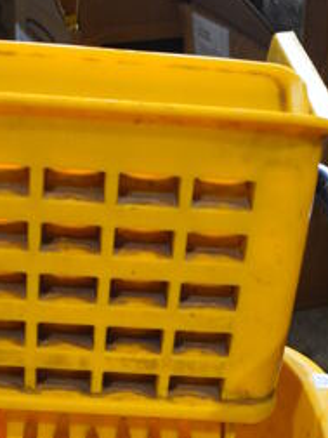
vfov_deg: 19.3
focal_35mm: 94
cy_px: 562
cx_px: 134
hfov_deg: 15.7
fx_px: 1188
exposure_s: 1/125
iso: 900
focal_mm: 18
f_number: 3.5
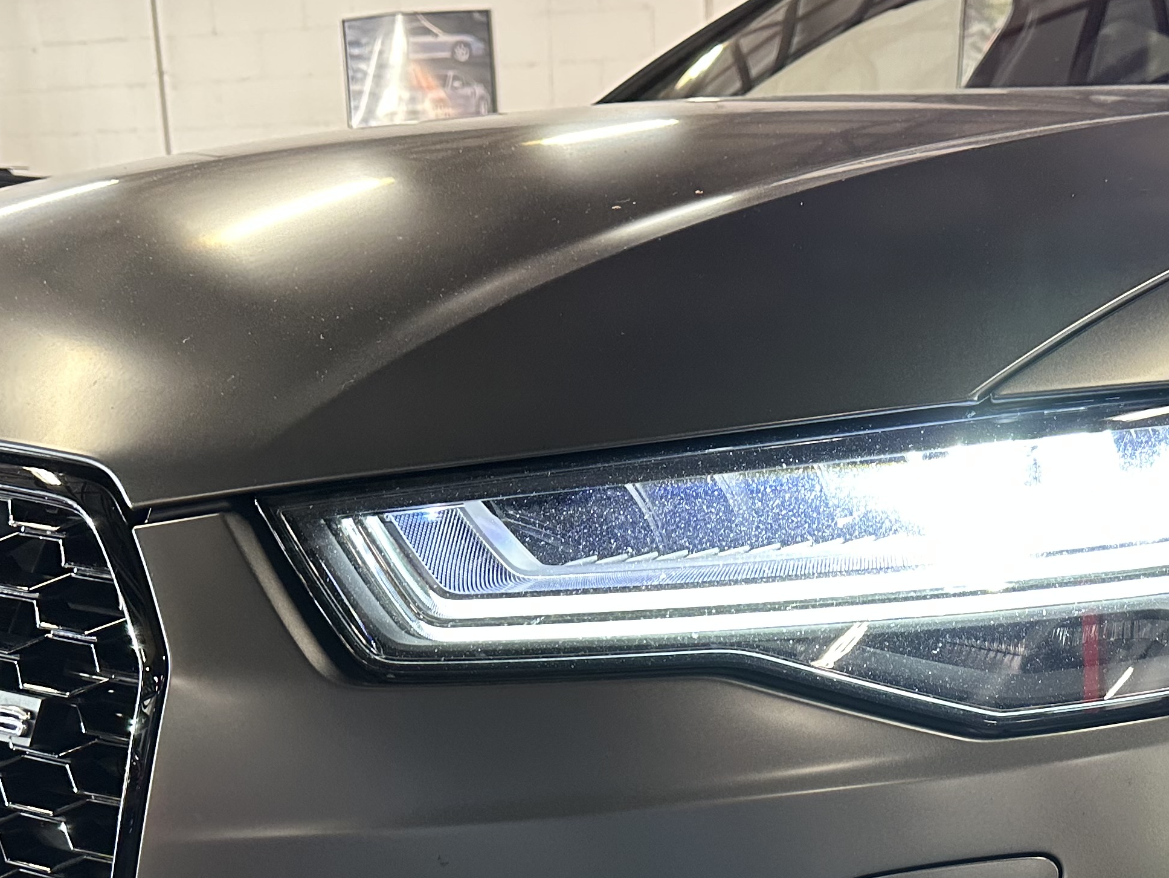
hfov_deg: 37.5
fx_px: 1689
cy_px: 878
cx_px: 830
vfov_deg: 27.4
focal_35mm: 50
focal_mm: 6.86
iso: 320
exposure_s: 1/49
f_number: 1.78
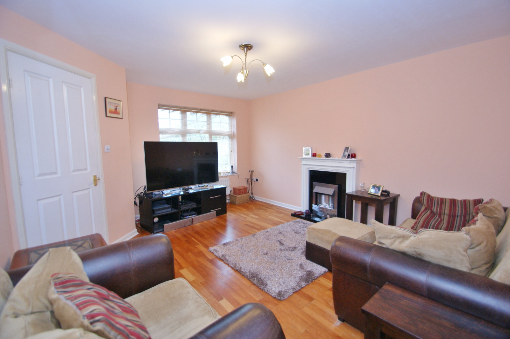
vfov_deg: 77.2
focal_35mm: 15
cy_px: 170
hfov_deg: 100.5
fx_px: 212
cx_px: 255
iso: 400
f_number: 3.5
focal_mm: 10
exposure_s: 1/25
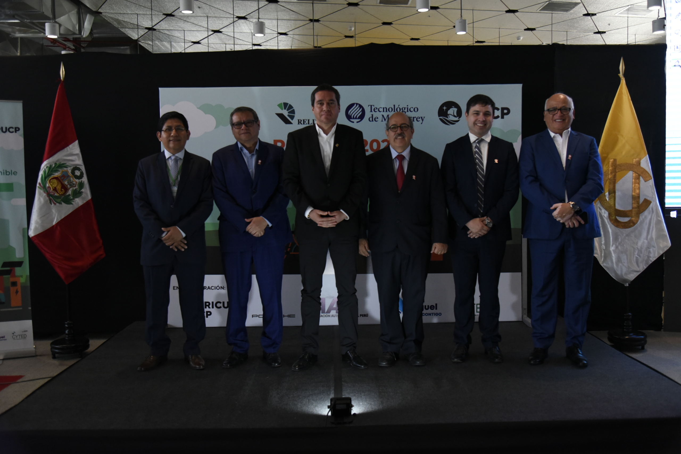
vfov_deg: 41.2
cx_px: 340
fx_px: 606
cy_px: 227
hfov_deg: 58.7
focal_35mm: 32
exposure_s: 1/1250
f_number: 4
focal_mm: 32
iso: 4000
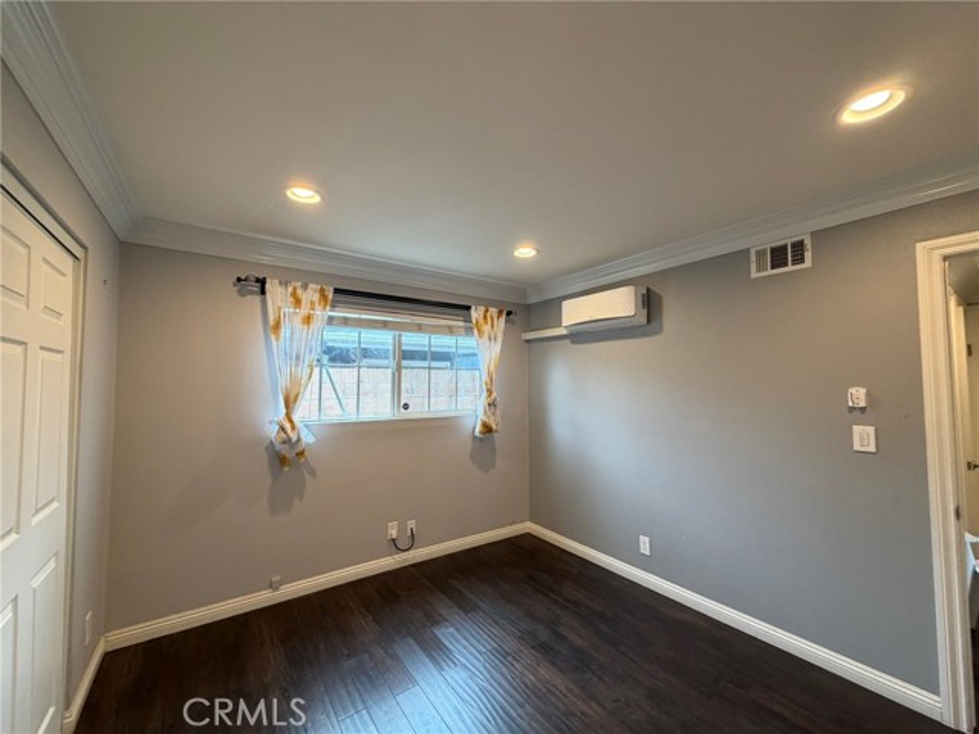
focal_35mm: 14
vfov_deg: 85.7
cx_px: 490
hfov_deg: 102.1
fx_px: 396
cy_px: 367
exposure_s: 1/60
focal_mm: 2.22
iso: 200
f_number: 2.2
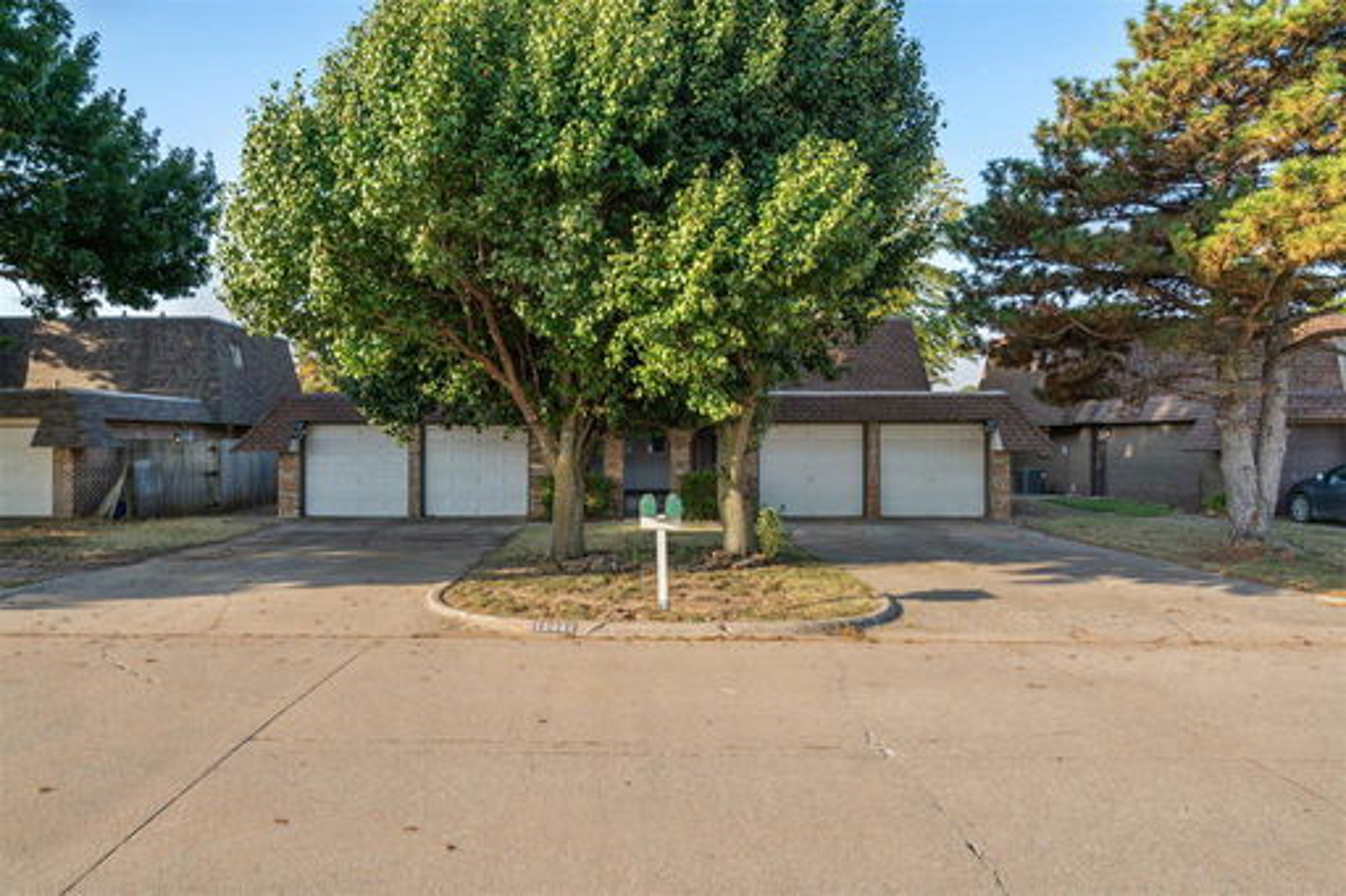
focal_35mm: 26
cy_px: 448
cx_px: 673
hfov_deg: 69.4
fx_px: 972
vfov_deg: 49.5
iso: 200
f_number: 7.1
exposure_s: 1/200
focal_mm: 26
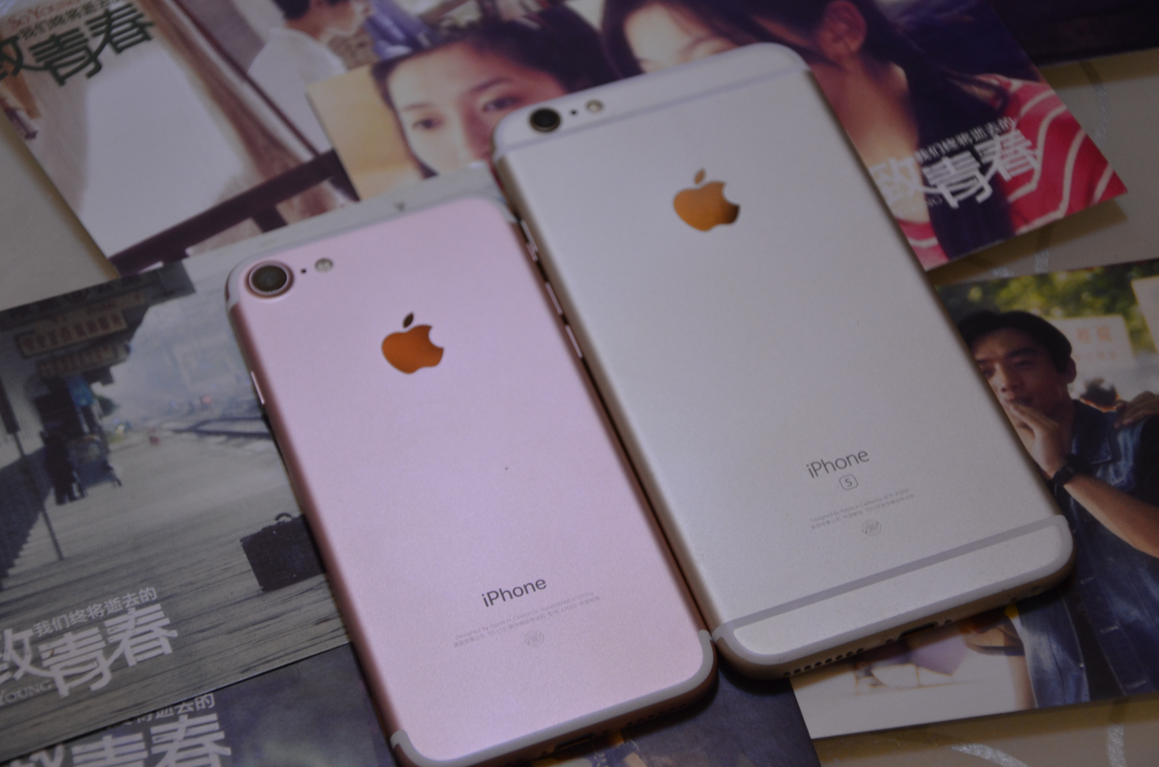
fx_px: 2795
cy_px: 384
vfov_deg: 15.6
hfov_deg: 23.4
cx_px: 580
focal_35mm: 87
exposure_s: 1/100
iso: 800
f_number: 5
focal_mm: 58
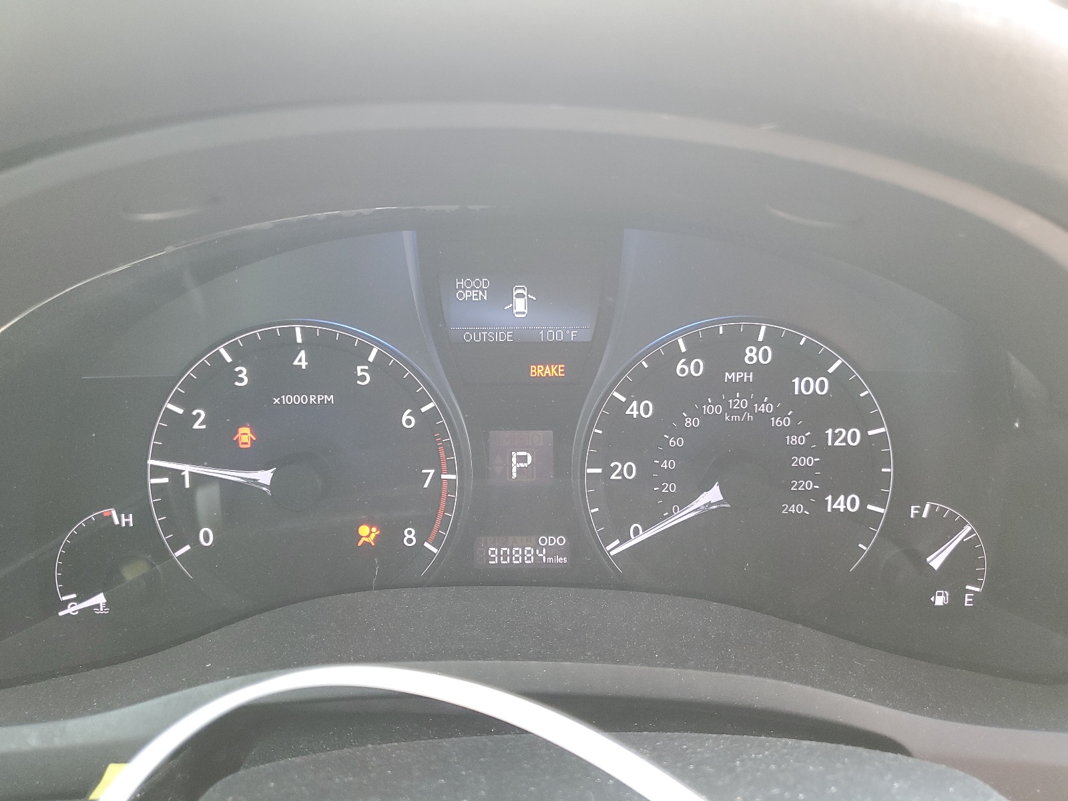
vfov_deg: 53.1
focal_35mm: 26
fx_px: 802
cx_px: 534
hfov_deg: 67.3
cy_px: 400
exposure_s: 1/60.2
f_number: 1.5
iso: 103
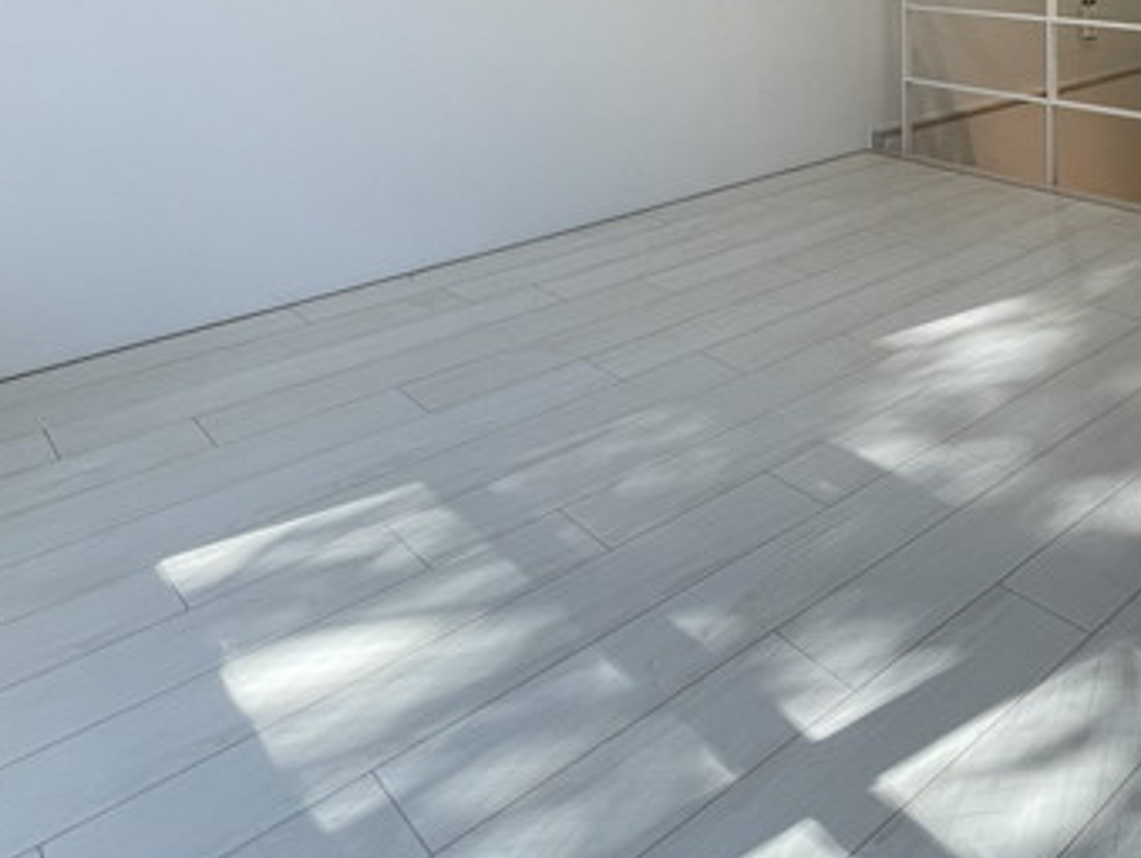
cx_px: 892
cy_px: -108
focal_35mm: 33
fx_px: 1089
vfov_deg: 35.9
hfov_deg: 52.2
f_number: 2.4
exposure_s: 1/100
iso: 64
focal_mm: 1.55
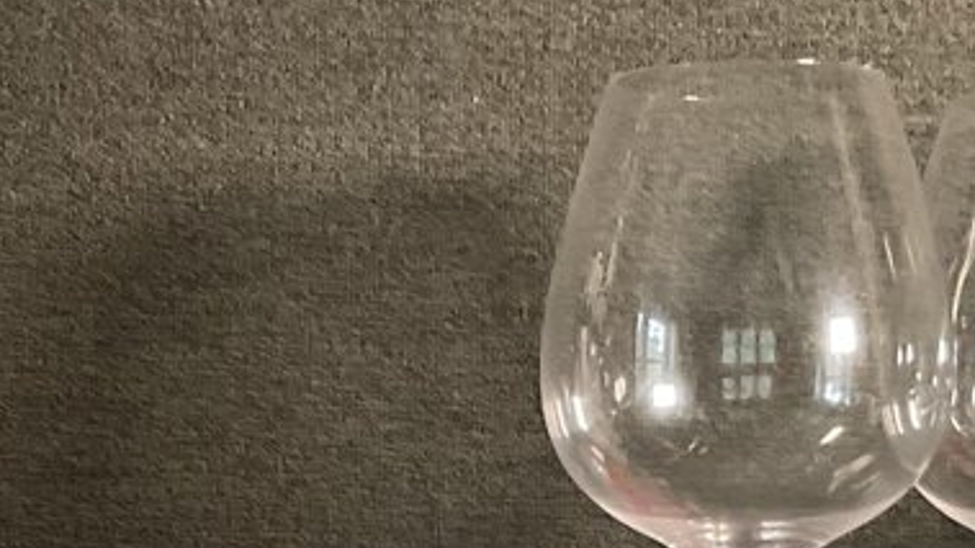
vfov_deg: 9.2
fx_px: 3257
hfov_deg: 17.0
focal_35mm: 126
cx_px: 562
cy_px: 930
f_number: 1.8
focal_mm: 3
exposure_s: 1/60
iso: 125
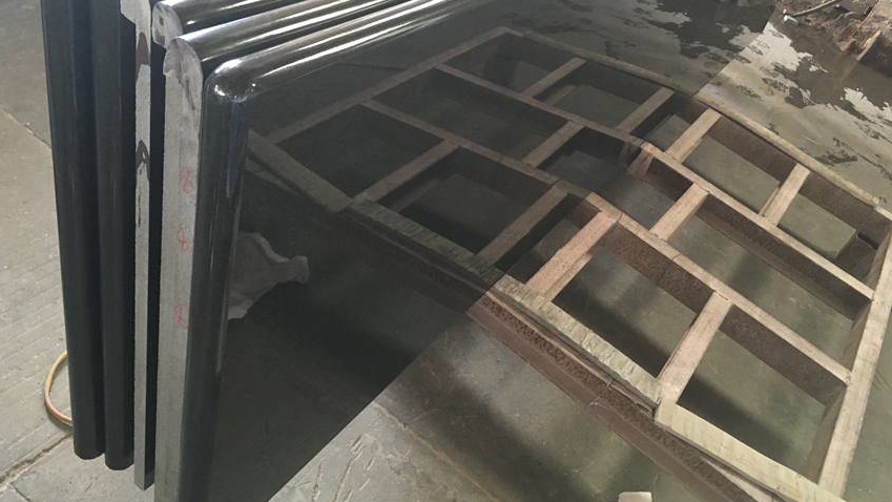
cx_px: 444
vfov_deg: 36.6
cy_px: 199
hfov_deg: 61.0
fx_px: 757
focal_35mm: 32
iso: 200
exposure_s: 1/33
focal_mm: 4.15
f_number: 2.2
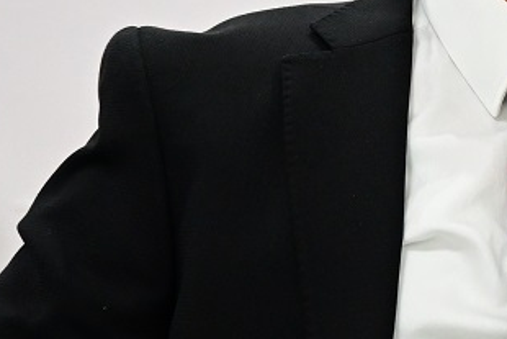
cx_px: 999
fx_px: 2931
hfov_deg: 9.3
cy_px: 188
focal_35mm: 208
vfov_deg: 6.6
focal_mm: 43
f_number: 3.2
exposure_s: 1/125
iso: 4000
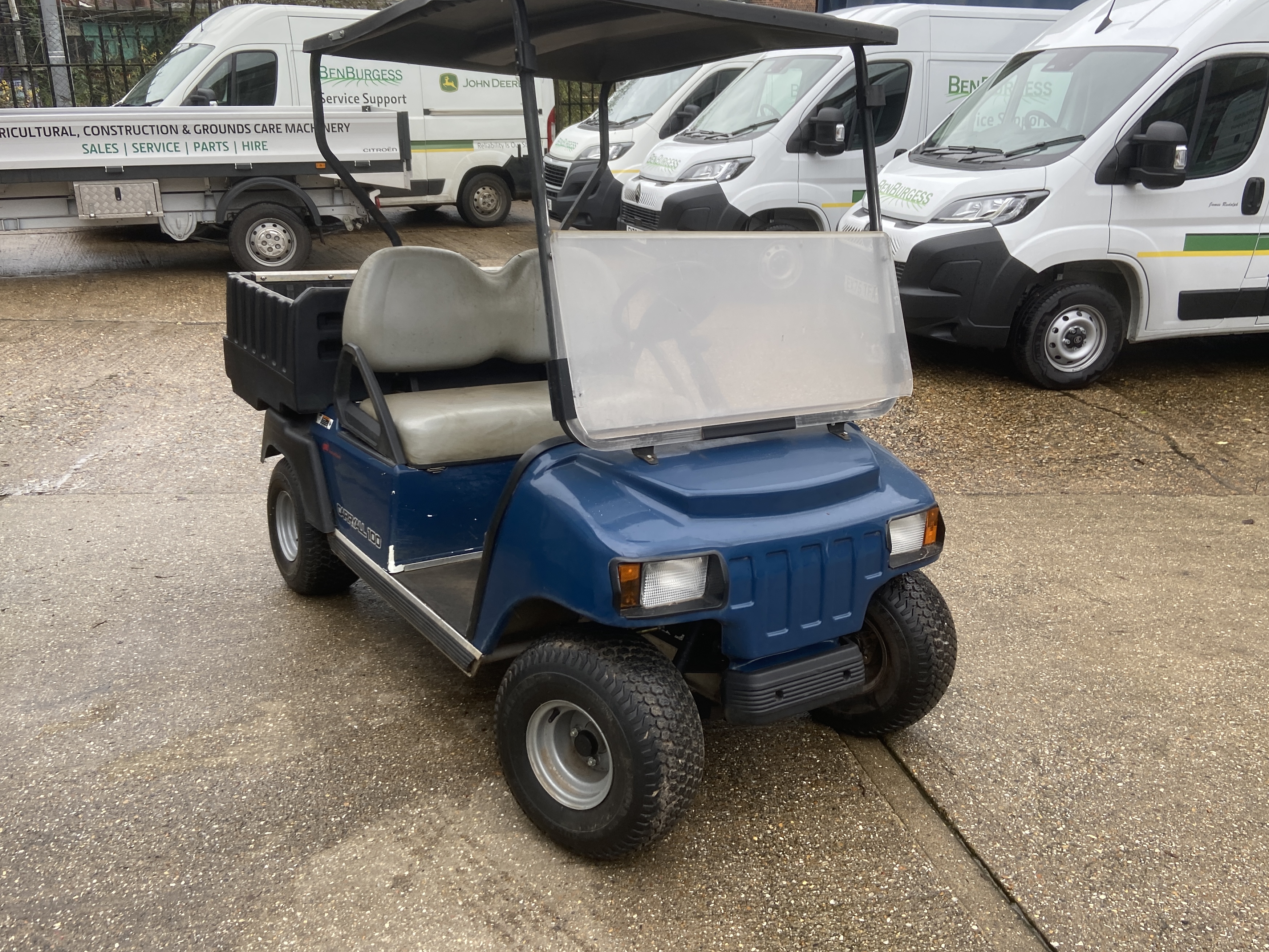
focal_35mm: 30
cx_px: 628
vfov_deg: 46.8
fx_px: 1100
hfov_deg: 60.0
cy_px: 447
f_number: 1.8
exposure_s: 1/122
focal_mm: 4.25
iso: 32
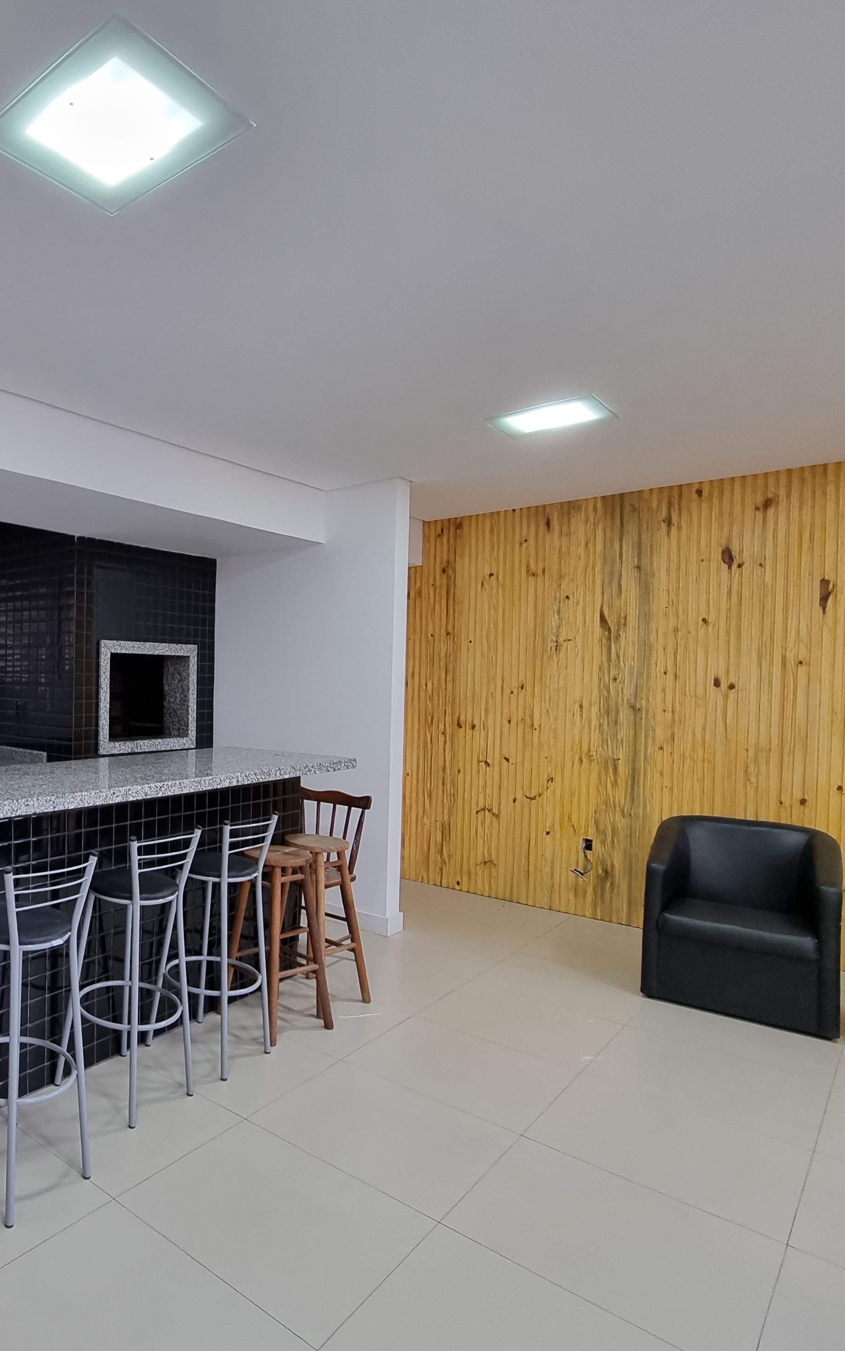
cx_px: 39
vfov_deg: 88.0
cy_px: 687
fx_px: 700
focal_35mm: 19
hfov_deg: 52.2
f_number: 2.2
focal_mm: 2.2
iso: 320
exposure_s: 1/60
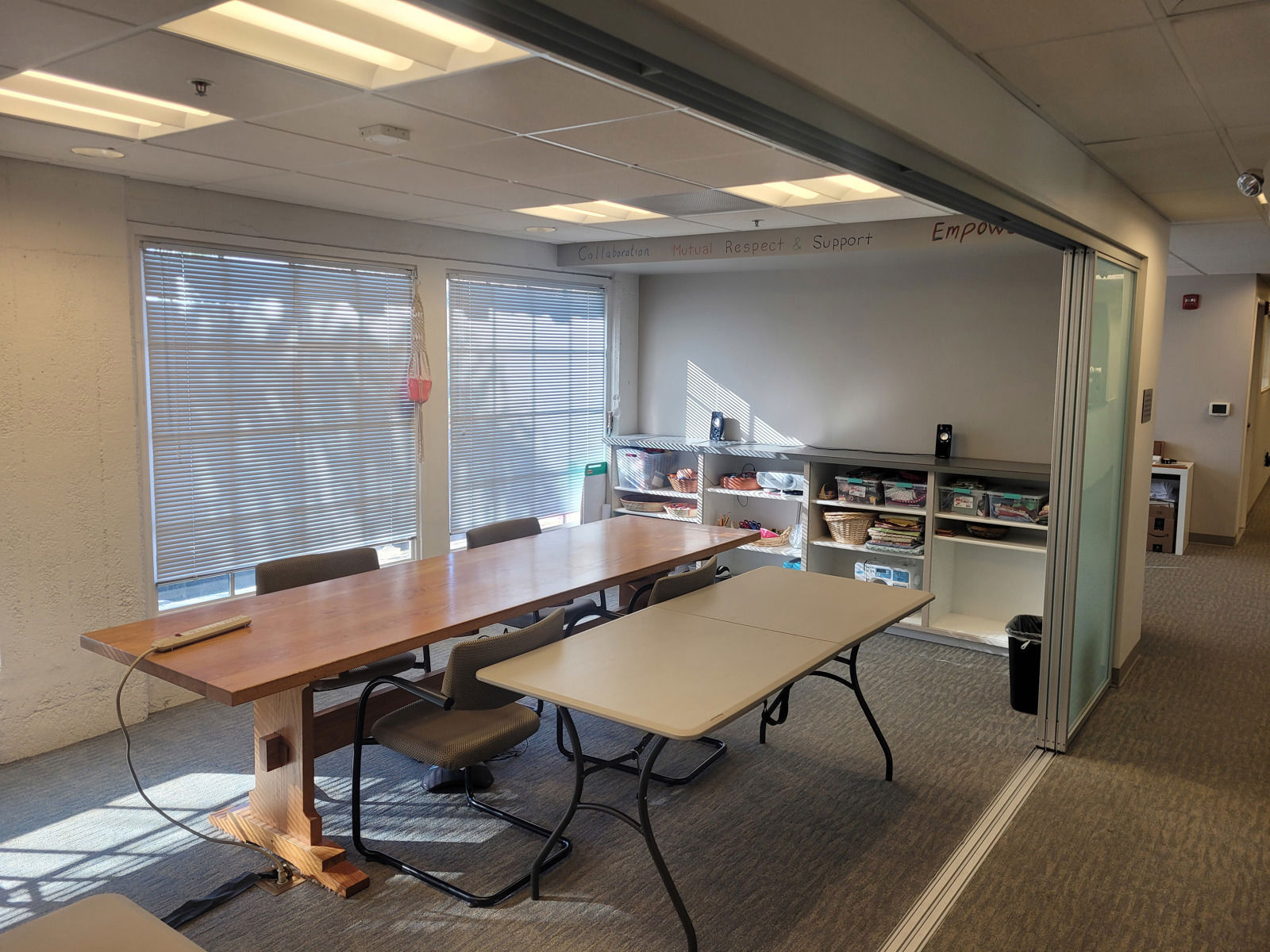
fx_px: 954
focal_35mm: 26
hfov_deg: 67.3
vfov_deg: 53.1
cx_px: 635
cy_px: 476
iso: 64
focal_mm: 5.4
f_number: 1.8
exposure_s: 1/120
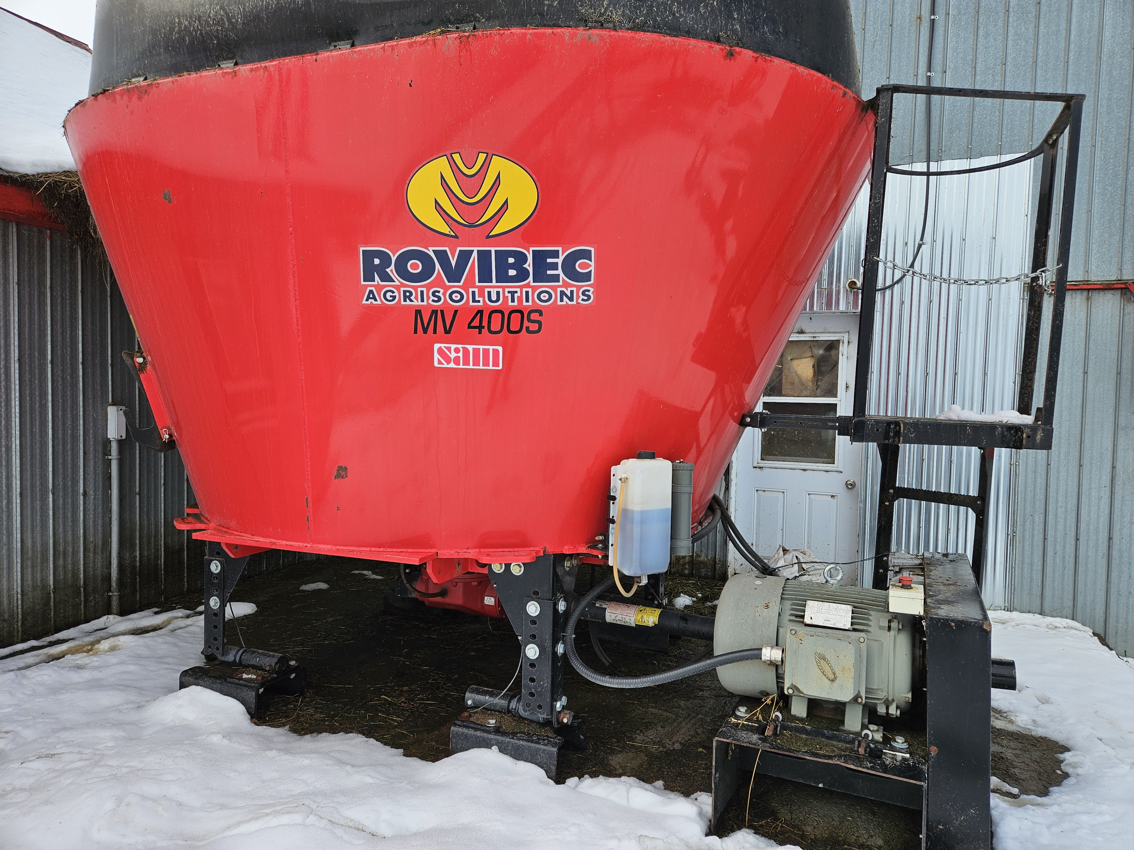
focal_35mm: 23
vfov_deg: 58.9
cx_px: 567
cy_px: 425
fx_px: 753
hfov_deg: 73.9
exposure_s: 1/1002
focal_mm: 5.4
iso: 25
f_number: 1.8
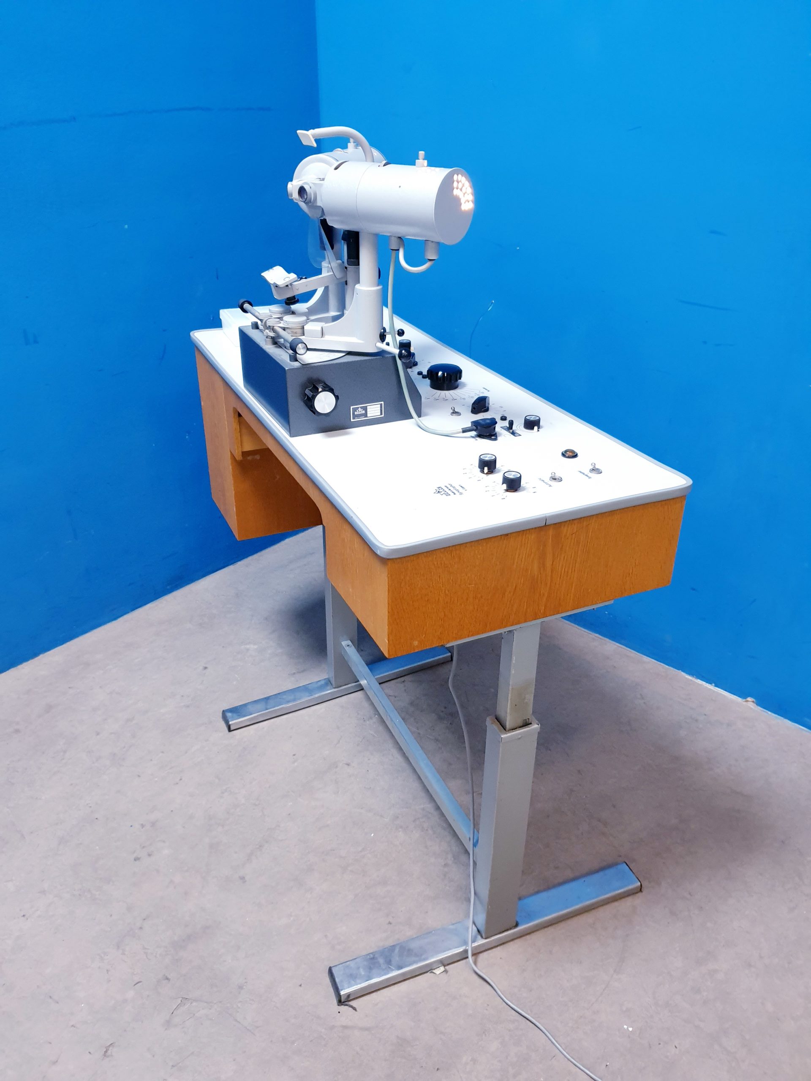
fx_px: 812
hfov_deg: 53.1
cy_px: 540
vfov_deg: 67.3
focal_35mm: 26
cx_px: 406
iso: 250
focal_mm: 4.3
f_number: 1.5
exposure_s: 1/50
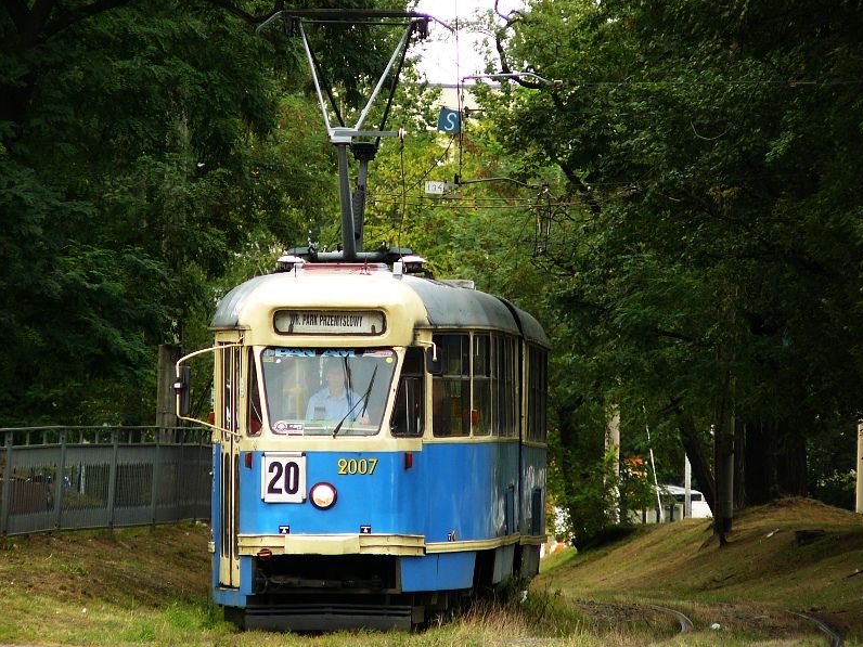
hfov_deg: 4.6
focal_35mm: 434
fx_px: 10820
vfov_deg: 3.4
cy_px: 323
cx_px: 433
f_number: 3.6
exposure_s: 1/100
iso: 100
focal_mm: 72
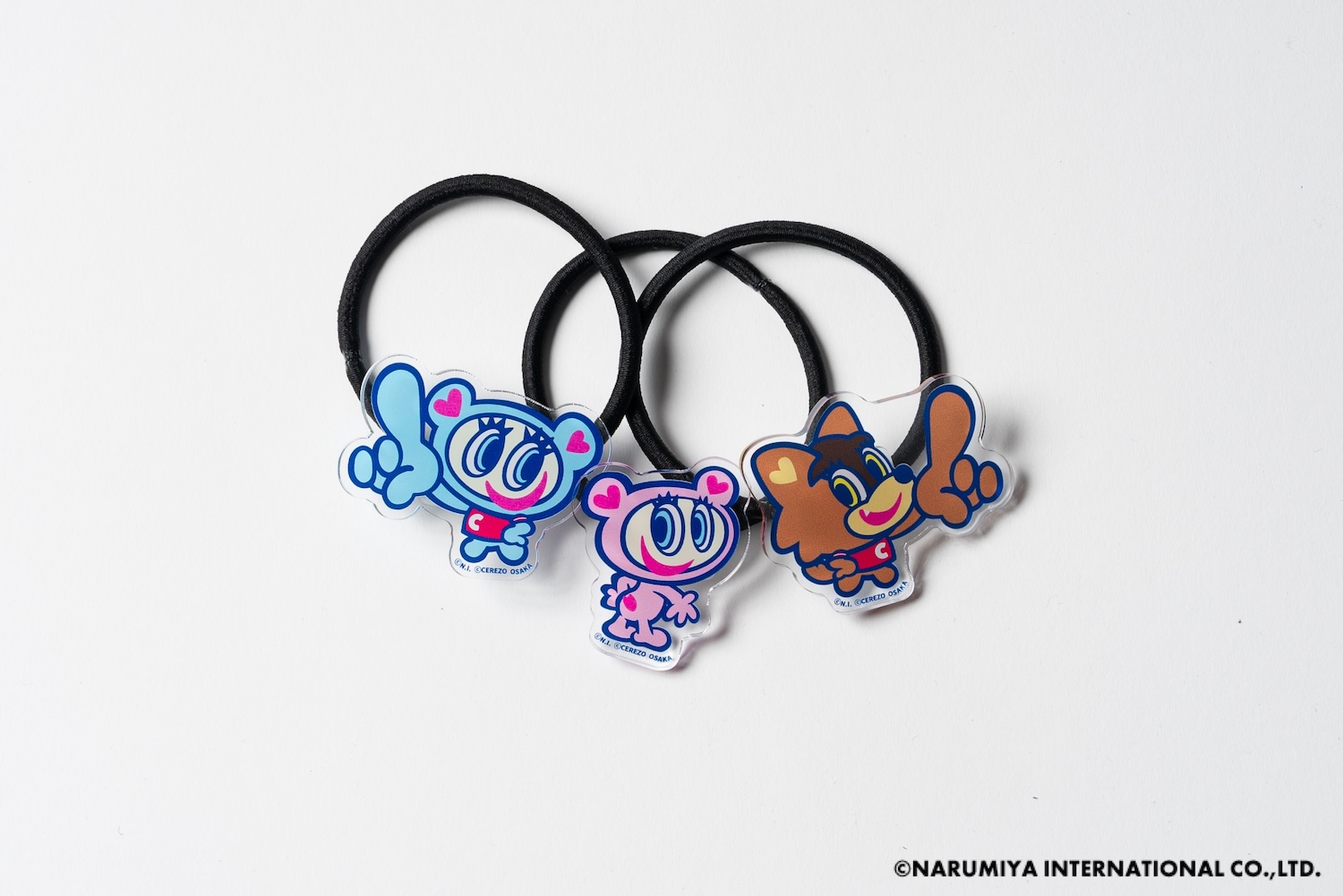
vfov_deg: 13.0
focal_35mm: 105
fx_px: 3918
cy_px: 448
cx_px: 672
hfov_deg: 19.5
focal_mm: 70
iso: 80
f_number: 13
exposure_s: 1/160
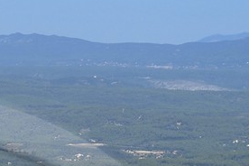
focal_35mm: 220
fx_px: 1522
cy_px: 467
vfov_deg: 5.9
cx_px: -99
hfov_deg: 9.2
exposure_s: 1/1600
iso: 400
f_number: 7.1
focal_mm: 38
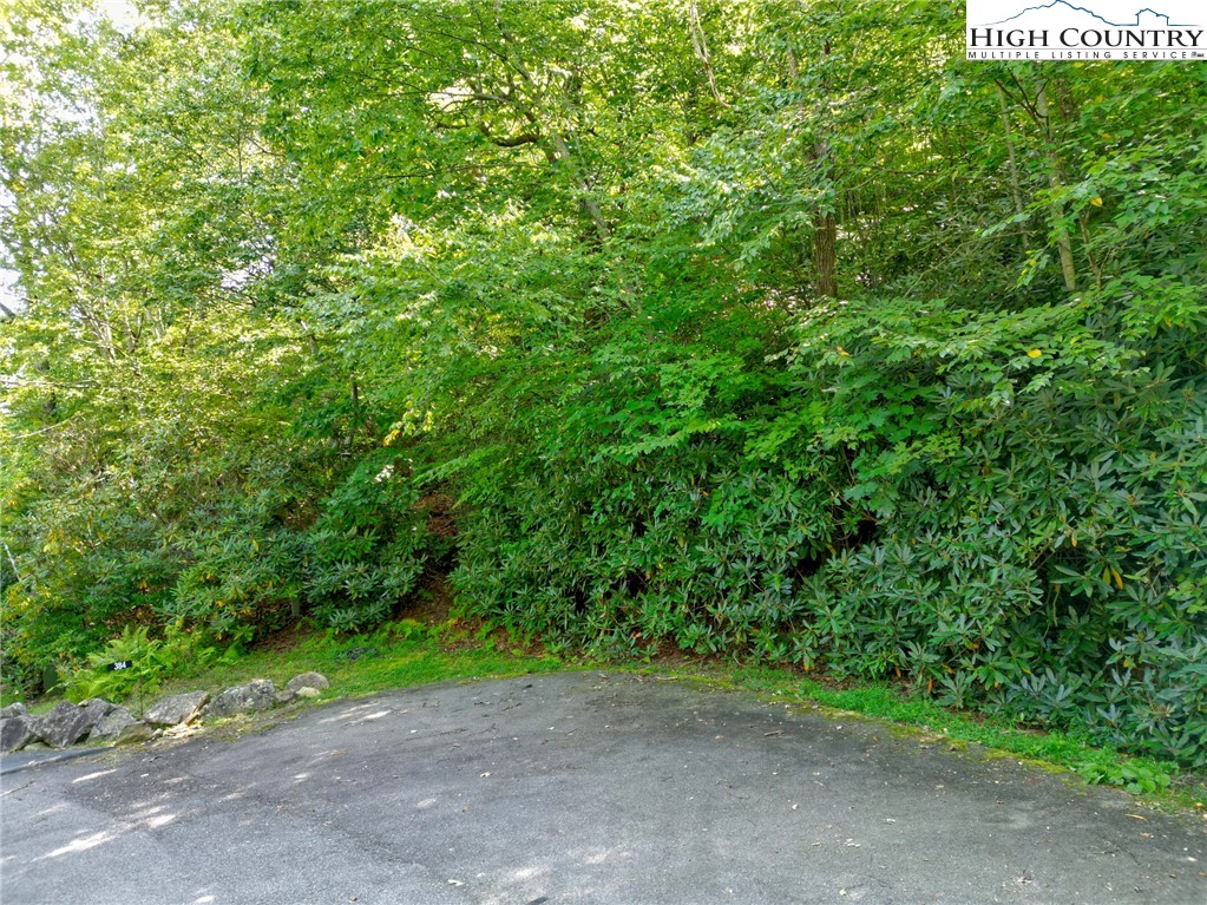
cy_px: 452
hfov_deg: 71.6
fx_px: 837
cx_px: 604
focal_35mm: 24
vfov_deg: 56.8
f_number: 1.7
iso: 110
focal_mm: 6.7
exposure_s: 1/50
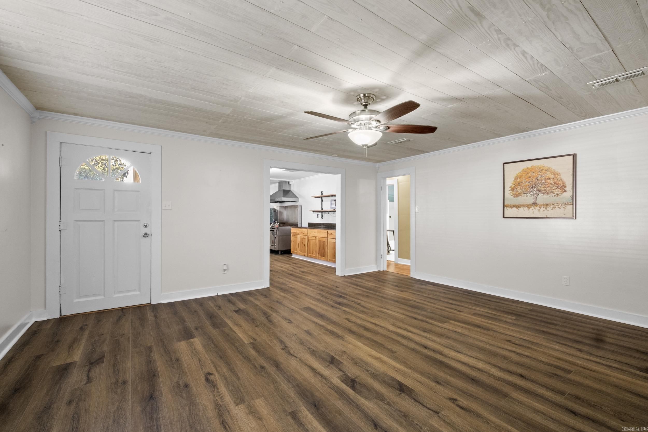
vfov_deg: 77.3
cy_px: 216
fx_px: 270
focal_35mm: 15
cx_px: 324
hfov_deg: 100.4
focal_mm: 10
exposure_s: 1/1.67
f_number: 8
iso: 800
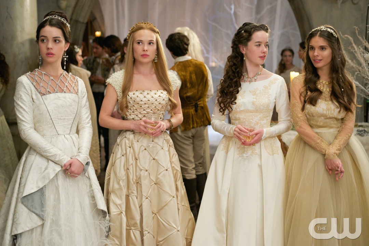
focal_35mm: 50
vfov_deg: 27.0
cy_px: 123
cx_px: 184
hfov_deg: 39.6
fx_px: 512
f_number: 2.8
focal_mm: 50
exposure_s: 1/100
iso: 2500
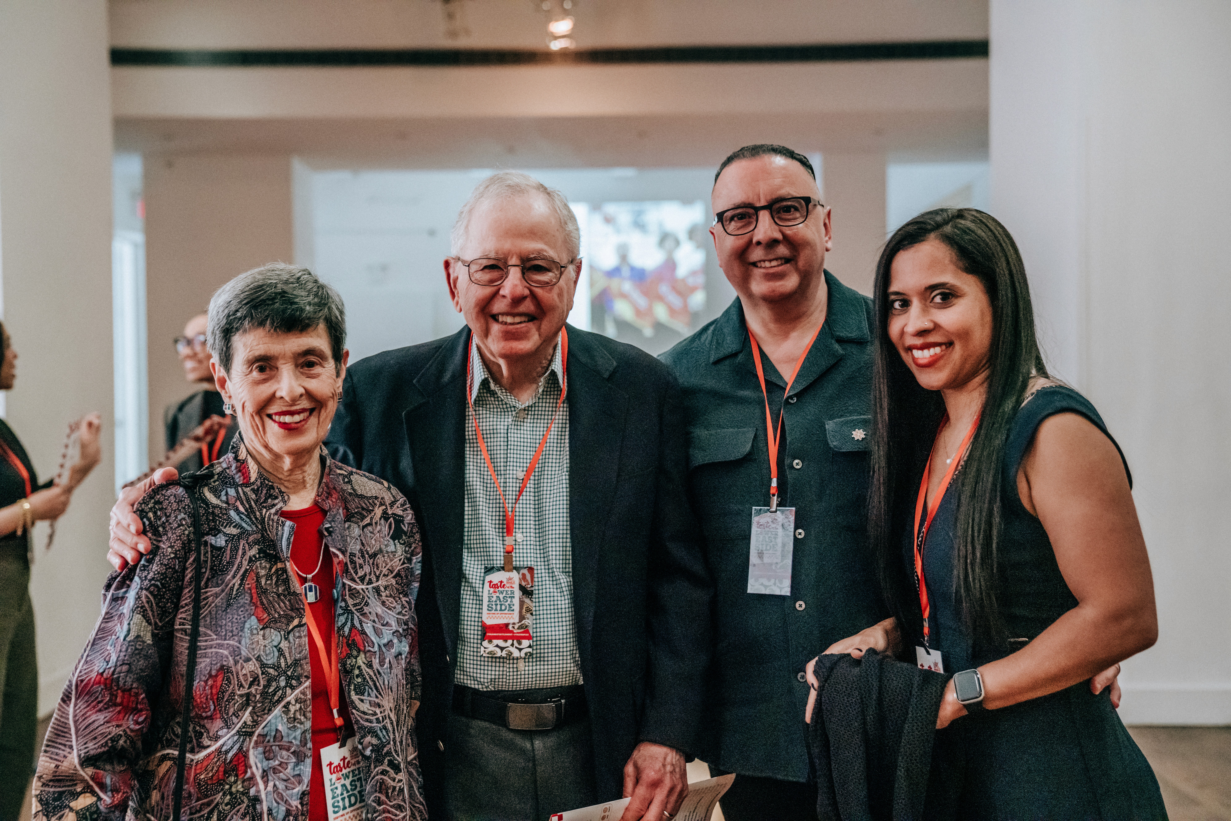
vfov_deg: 32.6
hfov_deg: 47.4
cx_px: 616
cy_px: 410
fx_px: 1402
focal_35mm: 41
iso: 8000
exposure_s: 1/160
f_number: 2.8
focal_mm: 41
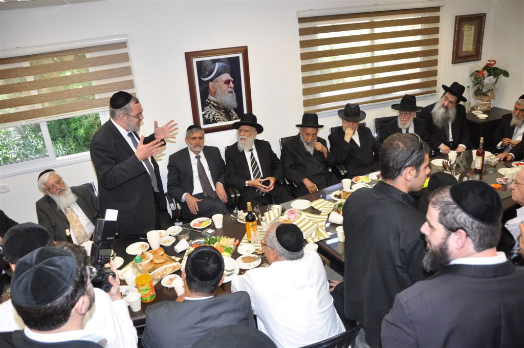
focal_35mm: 27
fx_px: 392
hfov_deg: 67.4
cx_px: 262
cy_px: 174
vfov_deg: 47.8
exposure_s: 1/60
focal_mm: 18
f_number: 5
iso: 400
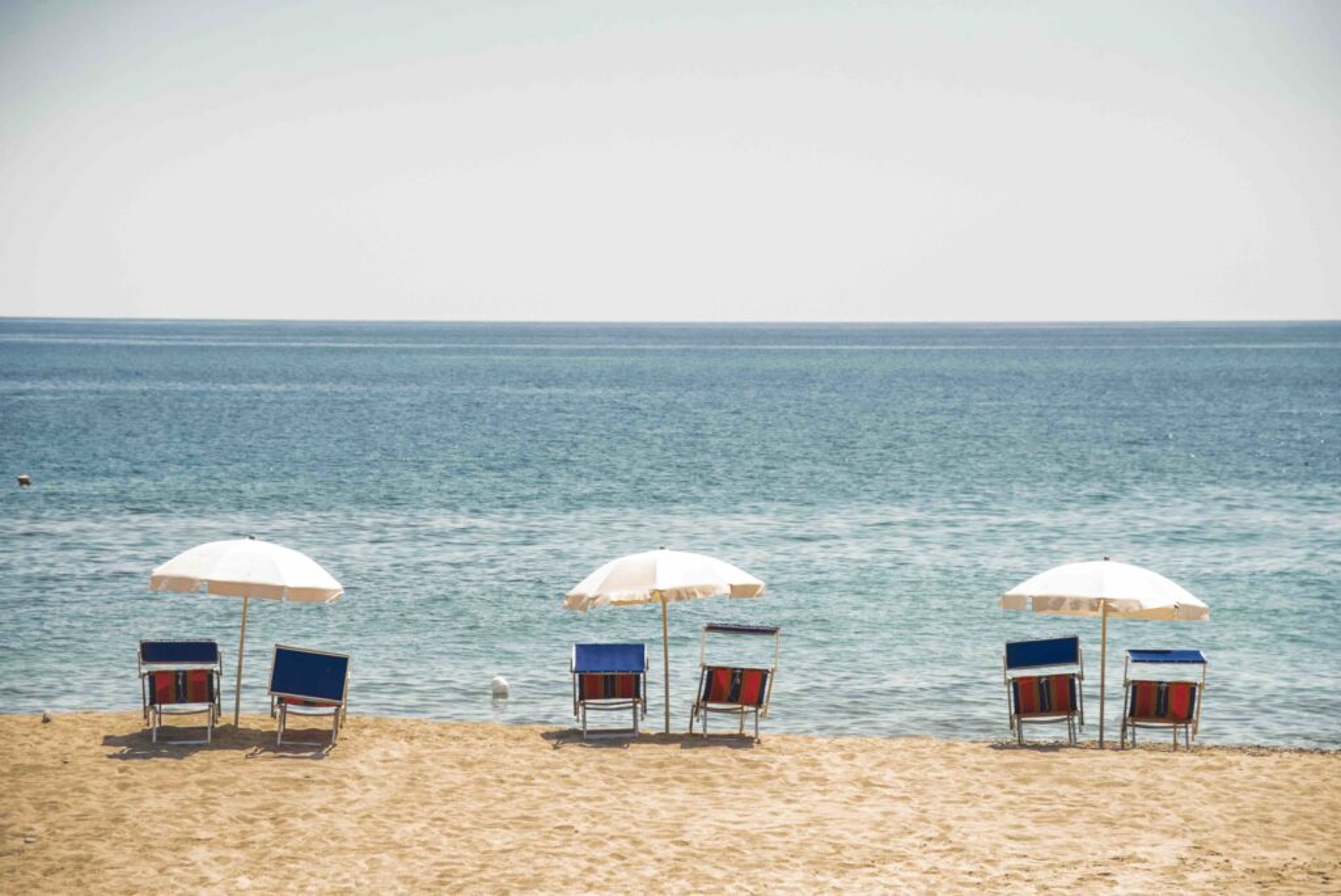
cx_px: 670
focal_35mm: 120
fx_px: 4472
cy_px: 448
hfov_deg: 17.1
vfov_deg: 11.4
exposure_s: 1/8000
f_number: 5.6
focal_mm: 120
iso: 2500
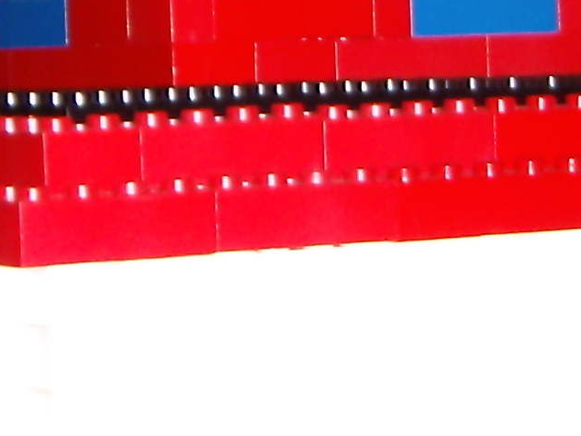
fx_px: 2837
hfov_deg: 11.7
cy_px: 247
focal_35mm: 169
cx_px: 347
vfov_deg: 8.8
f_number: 3.5
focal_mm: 6.4
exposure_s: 1/60.2
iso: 64
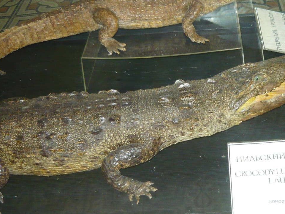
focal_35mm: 55
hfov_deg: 34.5
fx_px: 453
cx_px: 197
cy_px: 93
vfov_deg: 26.5
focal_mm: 5.5
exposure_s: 1/30
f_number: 2.8
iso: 320
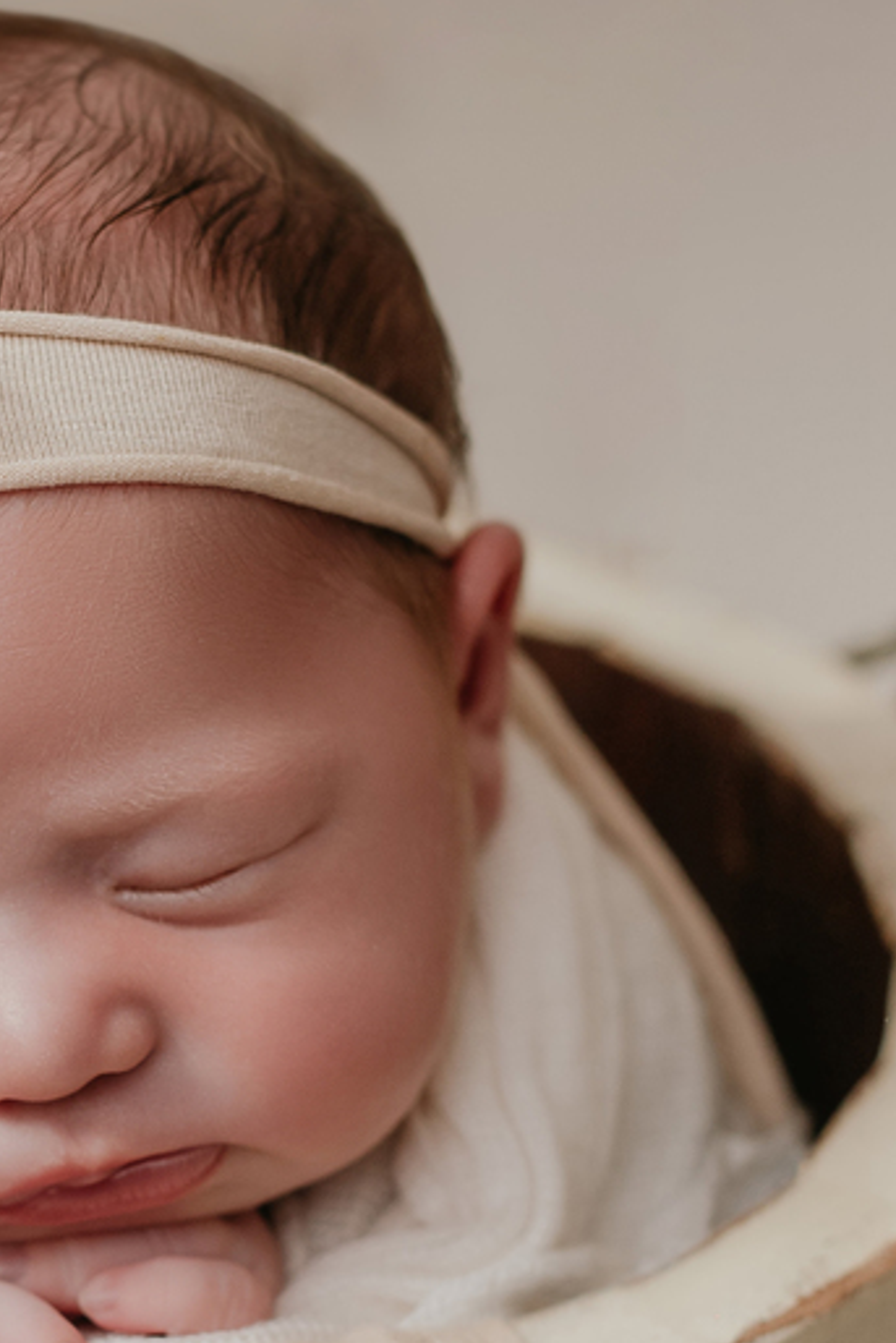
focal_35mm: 175
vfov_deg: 11.7
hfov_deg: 7.8
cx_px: 3
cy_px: 1110
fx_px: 6528
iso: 250
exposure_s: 1/160
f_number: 2.8
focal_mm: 50
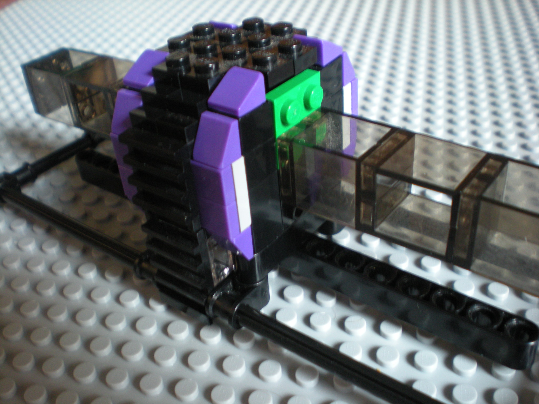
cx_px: 270
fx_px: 592
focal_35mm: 38
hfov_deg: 49.0
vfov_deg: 37.7
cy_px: 202
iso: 200
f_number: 3.1
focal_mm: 6.3
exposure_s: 1/11.5
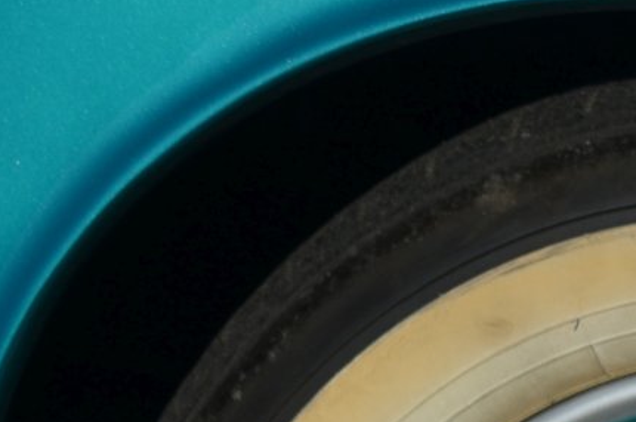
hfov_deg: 1.2
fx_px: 30982
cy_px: 825
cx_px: 879
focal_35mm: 1757
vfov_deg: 0.8
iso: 140
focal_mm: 280
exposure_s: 1/1000
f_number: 8
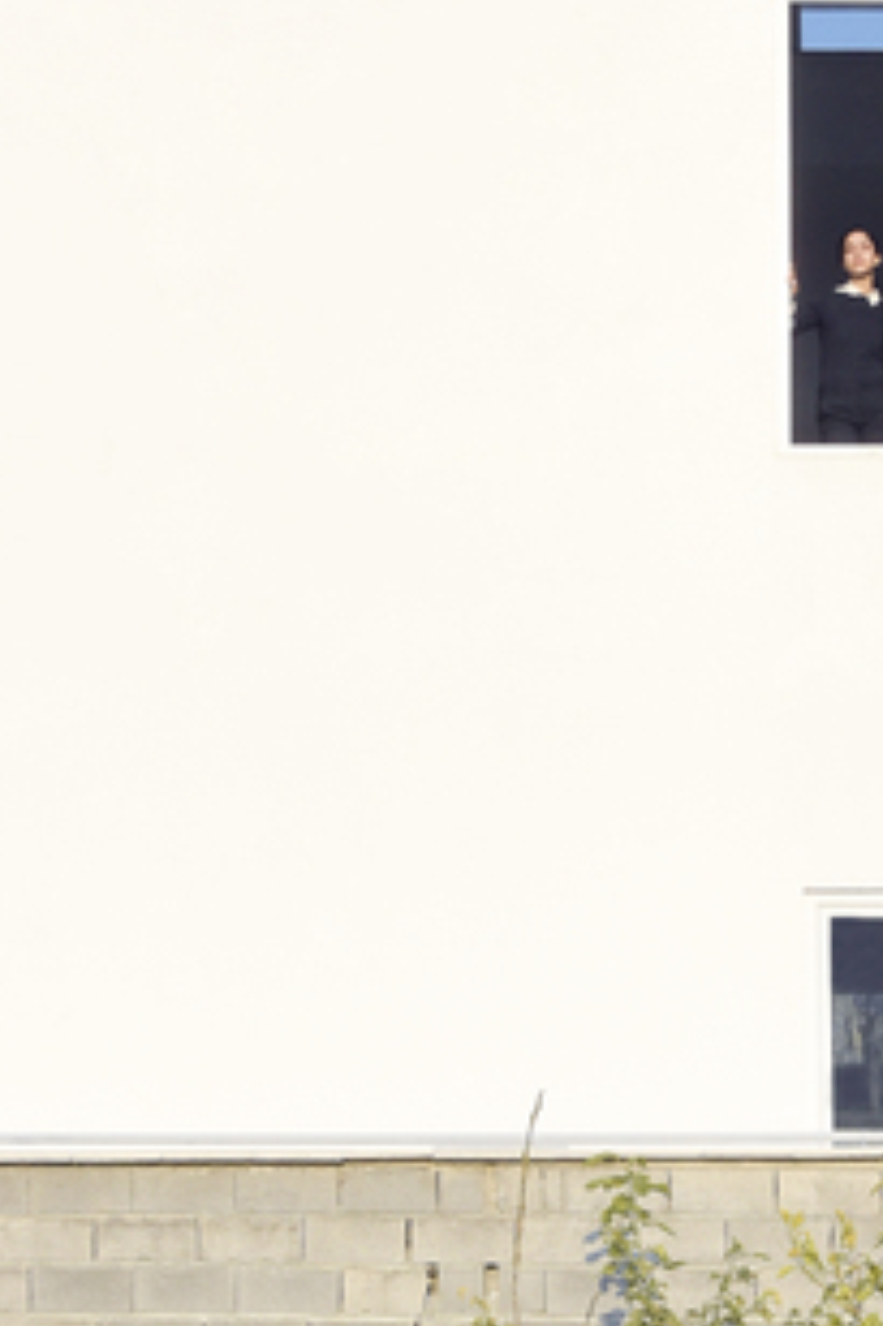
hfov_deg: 17.3
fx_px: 2873
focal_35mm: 78
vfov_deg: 25.9
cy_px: 857
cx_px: 752
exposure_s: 1/100
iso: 160
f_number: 9
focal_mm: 24
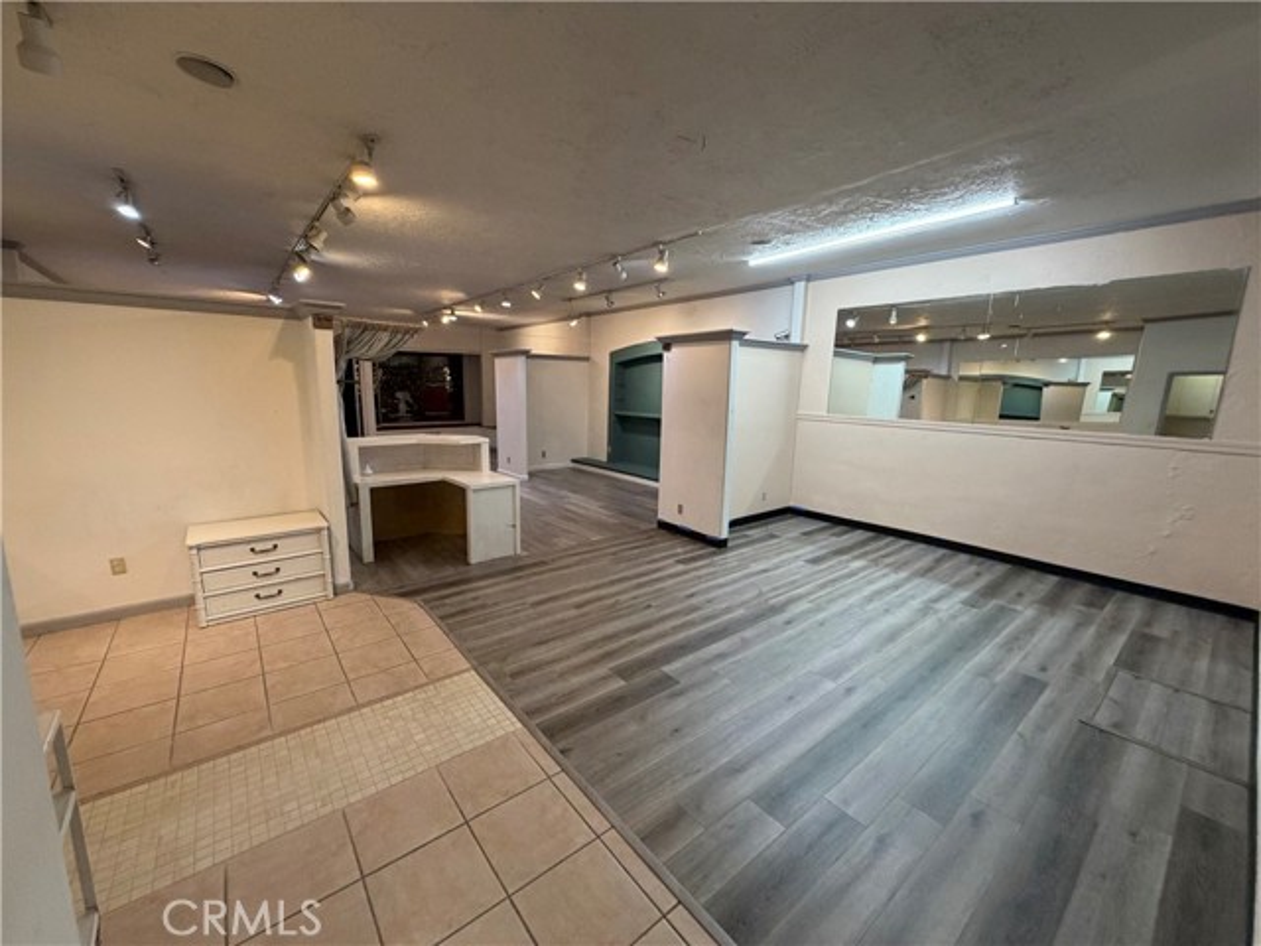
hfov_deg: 102.1
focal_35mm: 14
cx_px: 630
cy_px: 473
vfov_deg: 85.7
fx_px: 510
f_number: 2.2
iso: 320
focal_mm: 2.22
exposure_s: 1/120
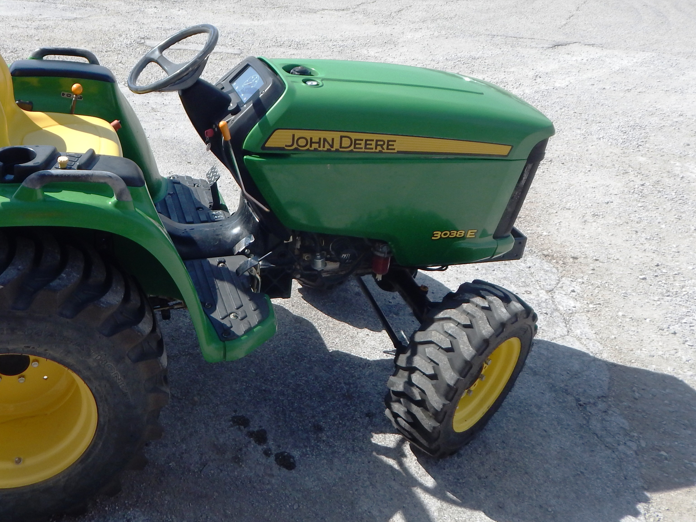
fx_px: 664
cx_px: 184
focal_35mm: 33
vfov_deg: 42.4
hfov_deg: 53.2
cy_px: 175
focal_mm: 4
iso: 125
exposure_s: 1/400
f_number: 6
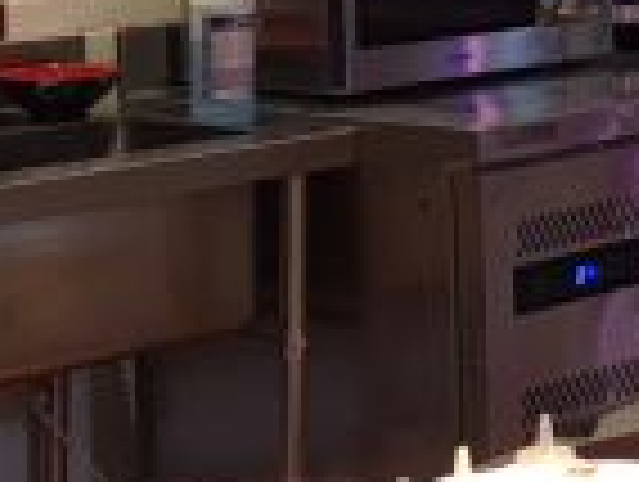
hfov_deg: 11.2
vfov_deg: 9.6
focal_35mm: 153
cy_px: -97
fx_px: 2829
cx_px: 1422
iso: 40
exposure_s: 1/17
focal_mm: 4.15
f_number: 2.2
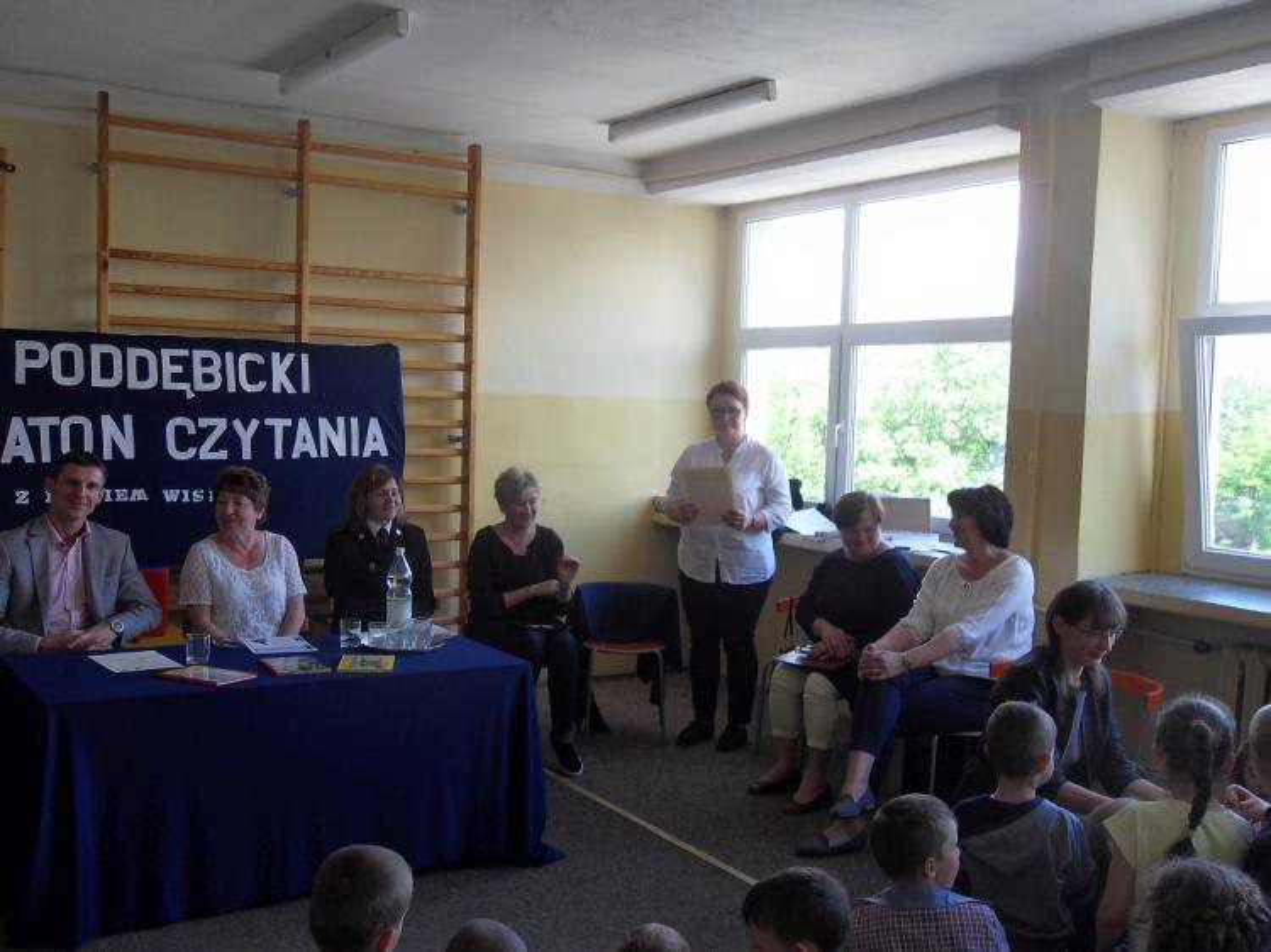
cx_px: 636
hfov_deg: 52.6
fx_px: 1285
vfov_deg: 40.7
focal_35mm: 35
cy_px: 476
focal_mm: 6.3
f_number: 3.5
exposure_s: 1/45
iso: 80
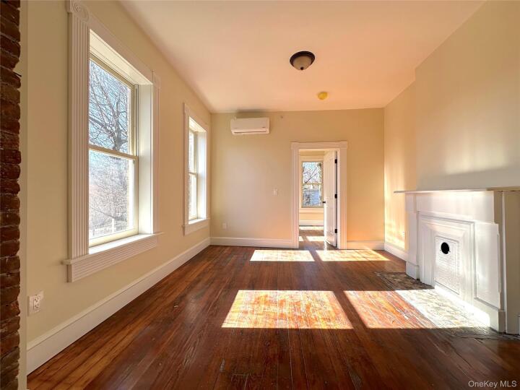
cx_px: 260
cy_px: 195
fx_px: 210
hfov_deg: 102.1
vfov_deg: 85.7
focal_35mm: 14
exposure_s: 1/358
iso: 40
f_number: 2.2
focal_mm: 2.22
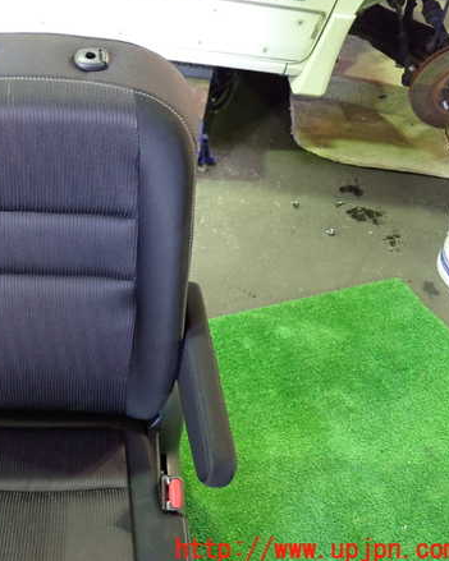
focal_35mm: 40
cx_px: 81
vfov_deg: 45.8
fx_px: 665
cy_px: 279
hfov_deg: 35.9
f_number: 2.3
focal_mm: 5.4
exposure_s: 1/20
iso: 800
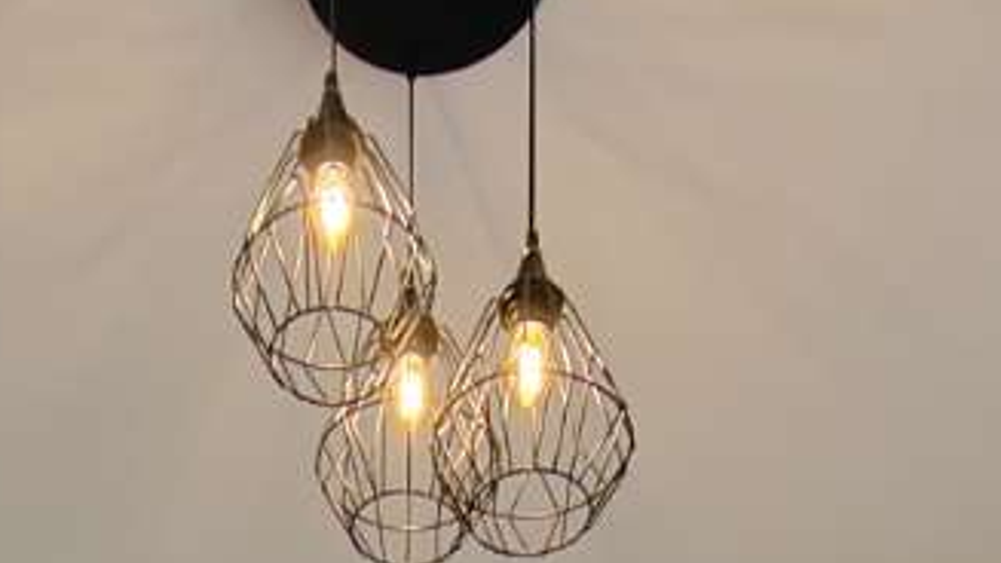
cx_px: 389
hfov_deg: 32.2
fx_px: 1725
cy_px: 1687
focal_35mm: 65
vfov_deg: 11.3
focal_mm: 2.16
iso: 250
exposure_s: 1/50
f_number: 2.2
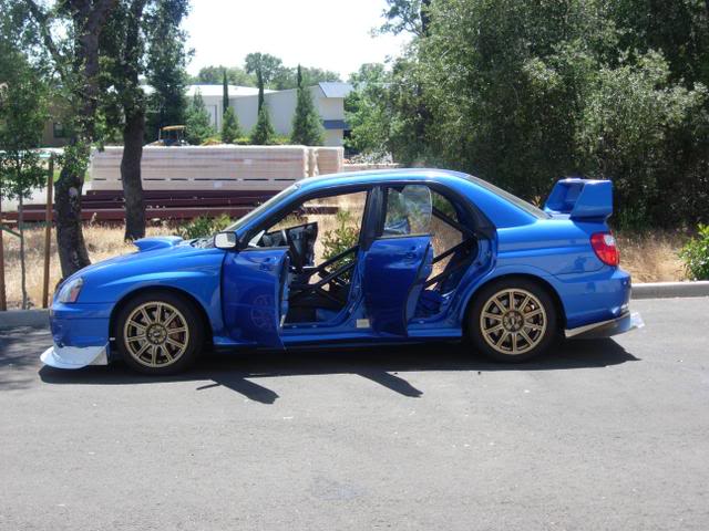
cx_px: 354
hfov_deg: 31.7
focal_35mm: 61
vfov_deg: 24.0
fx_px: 1249
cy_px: 266
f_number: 3.5
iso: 64
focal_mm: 12.7
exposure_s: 1/406
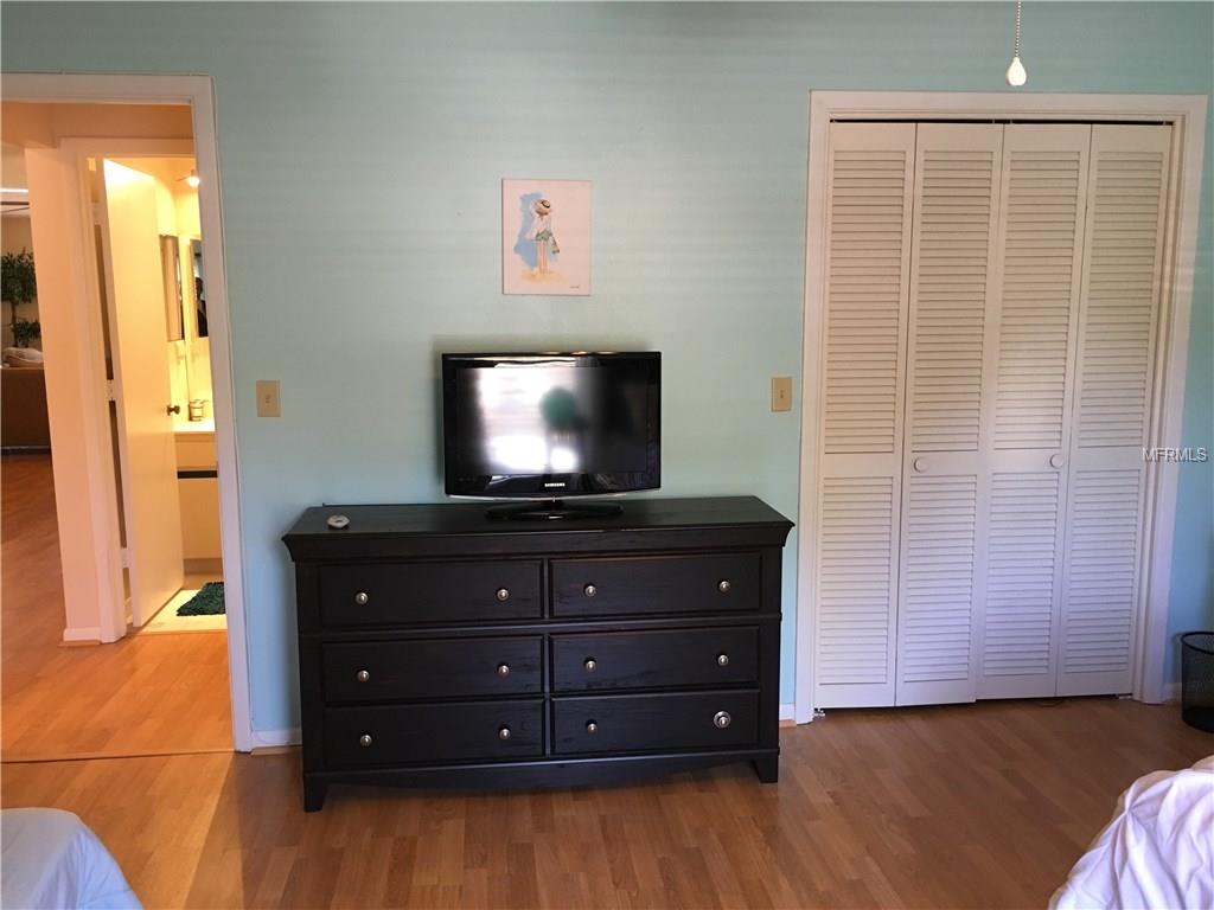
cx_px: 607
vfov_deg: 48.2
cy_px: 455
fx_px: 1017
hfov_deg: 61.7
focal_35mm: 29
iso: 125
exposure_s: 1/30
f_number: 2.2
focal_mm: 4.15
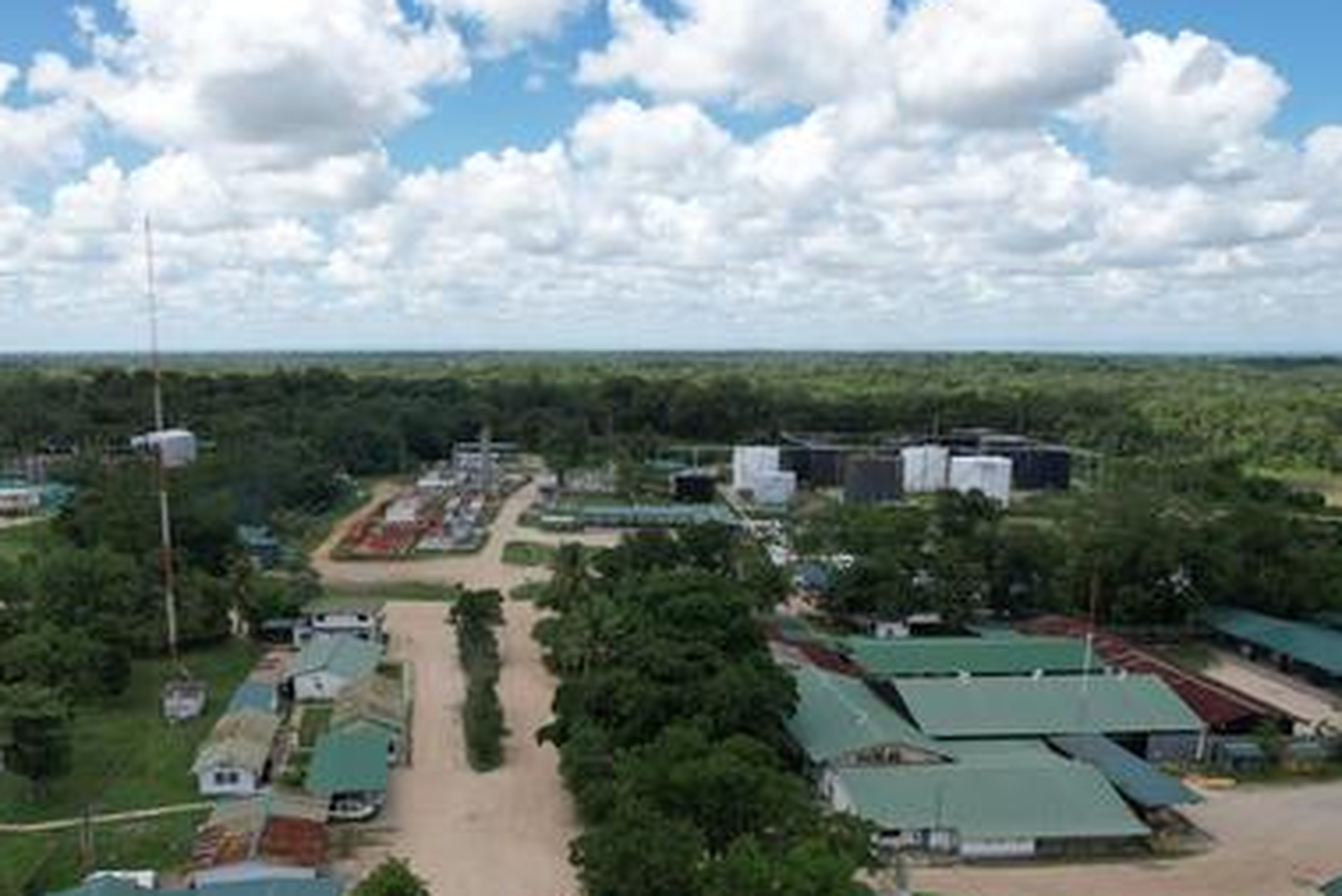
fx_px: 1081
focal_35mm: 29
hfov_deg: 63.1
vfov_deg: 44.5
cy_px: 574
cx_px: 535
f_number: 2.8
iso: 100
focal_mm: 8.38
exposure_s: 1/500
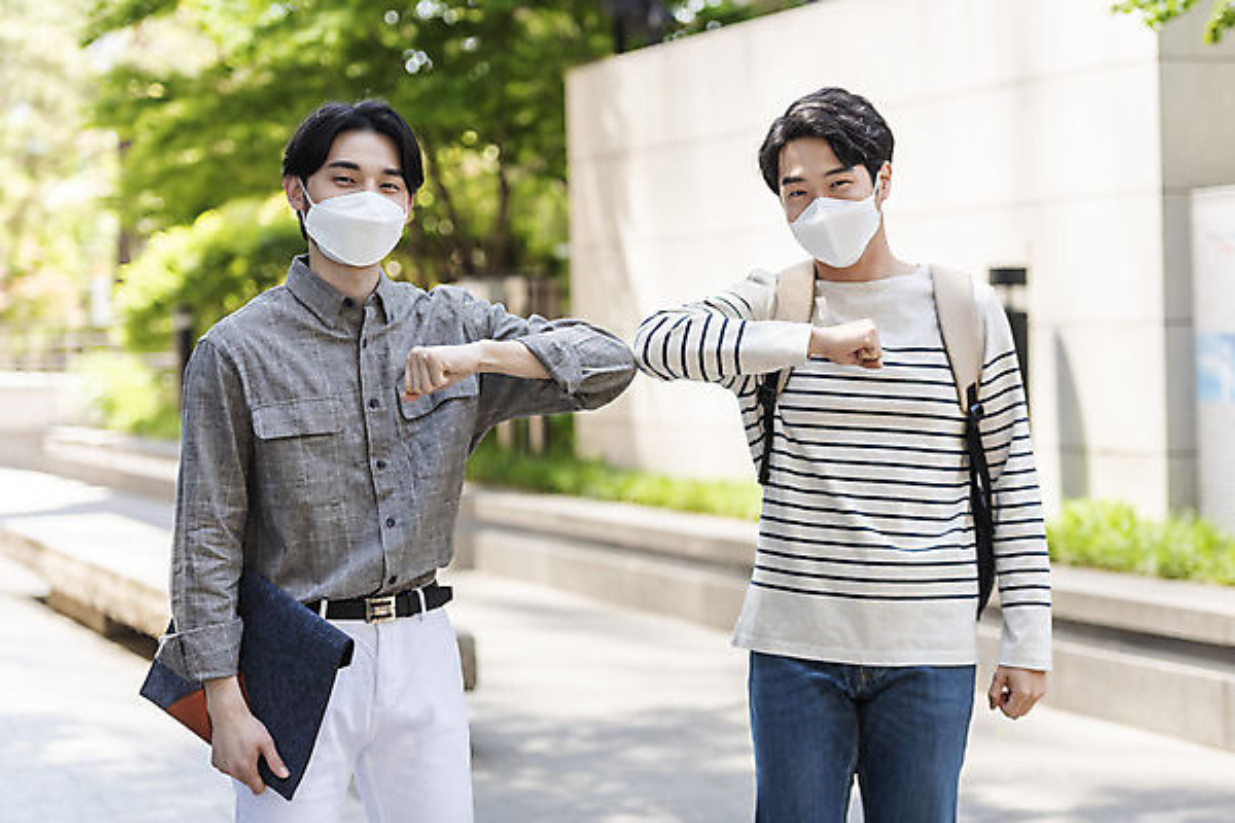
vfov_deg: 16.7
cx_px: 618
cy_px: 412
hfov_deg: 24.8
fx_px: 2813
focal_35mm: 82
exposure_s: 1/640
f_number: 2.8
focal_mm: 82
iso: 320
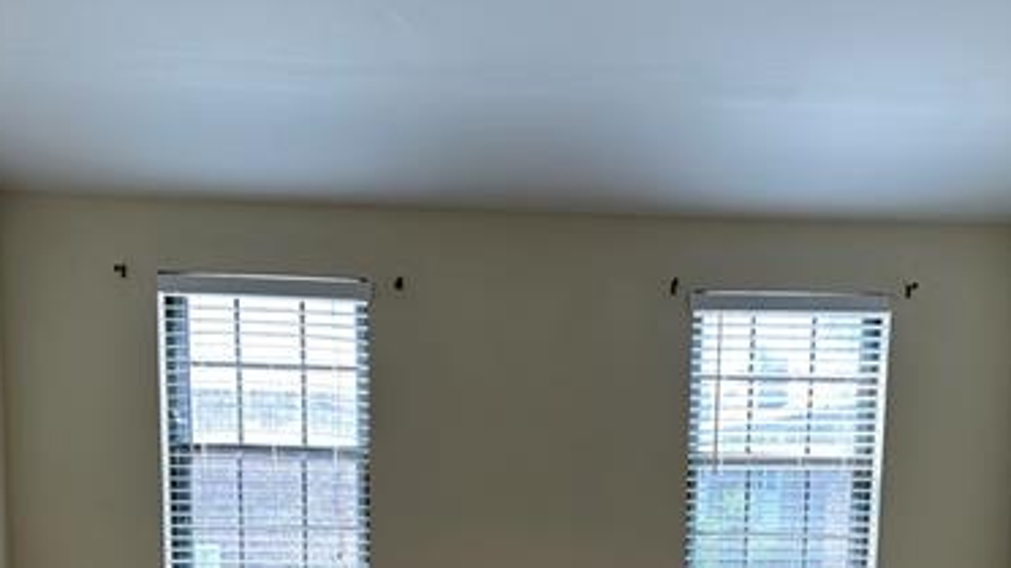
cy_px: 603
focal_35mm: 45
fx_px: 1206
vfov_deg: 24.9
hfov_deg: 45.3
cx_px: 592
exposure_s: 1/165
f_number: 1.78
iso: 80
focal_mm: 6.86
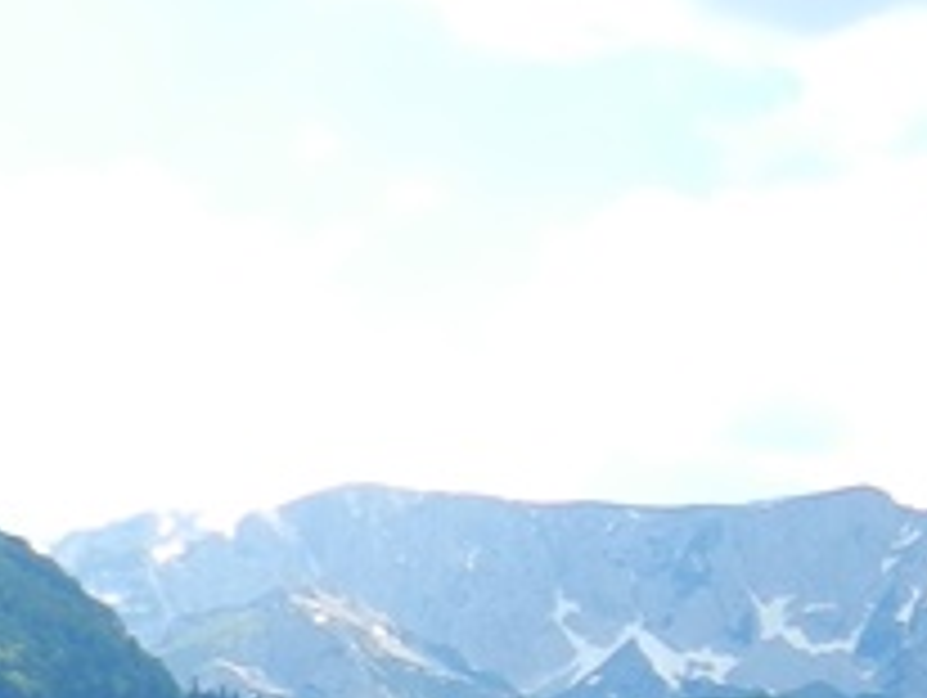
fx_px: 4263
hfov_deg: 11.3
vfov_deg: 8.9
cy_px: 1292
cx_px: 1827
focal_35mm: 159
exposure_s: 1/640
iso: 160
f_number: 3.7
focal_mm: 5.6
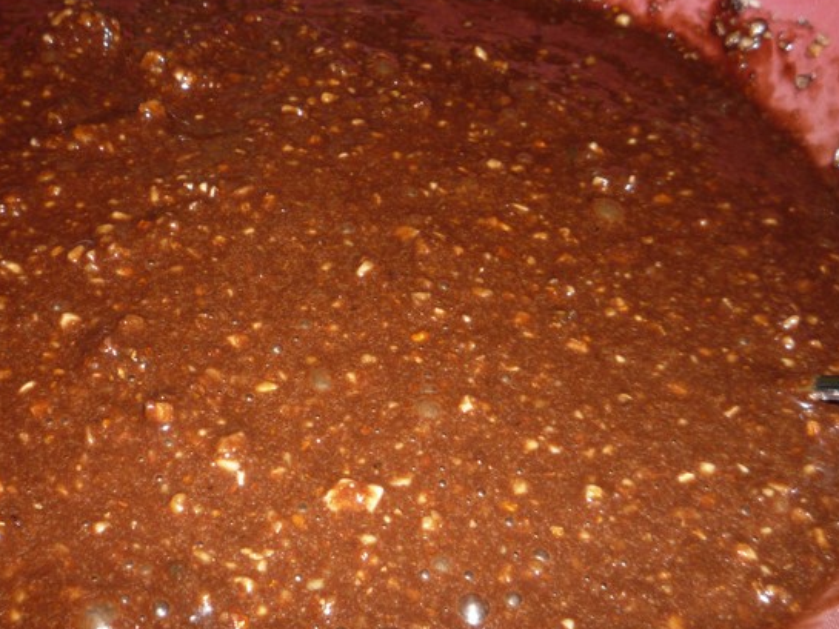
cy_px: 289
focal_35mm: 44
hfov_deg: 42.6
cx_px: 306
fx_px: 1067
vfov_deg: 32.9
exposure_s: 1/30
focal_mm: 5.2
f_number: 4
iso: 100
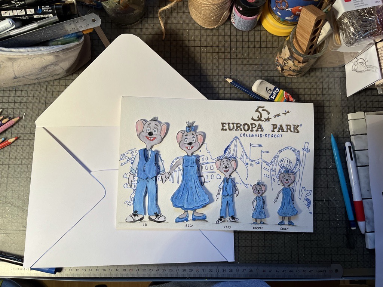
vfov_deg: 53.1
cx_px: 192
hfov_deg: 67.3
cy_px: 144
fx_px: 288
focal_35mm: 26
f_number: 1.6
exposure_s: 1/100
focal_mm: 5.1
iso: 125
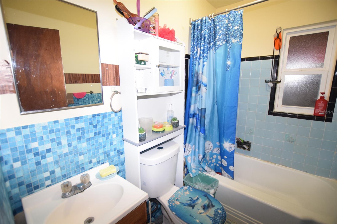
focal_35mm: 15
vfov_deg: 77.3
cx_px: 168
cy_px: 112
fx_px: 140
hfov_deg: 100.4
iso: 1000
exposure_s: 1/60
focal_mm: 10
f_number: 3.5
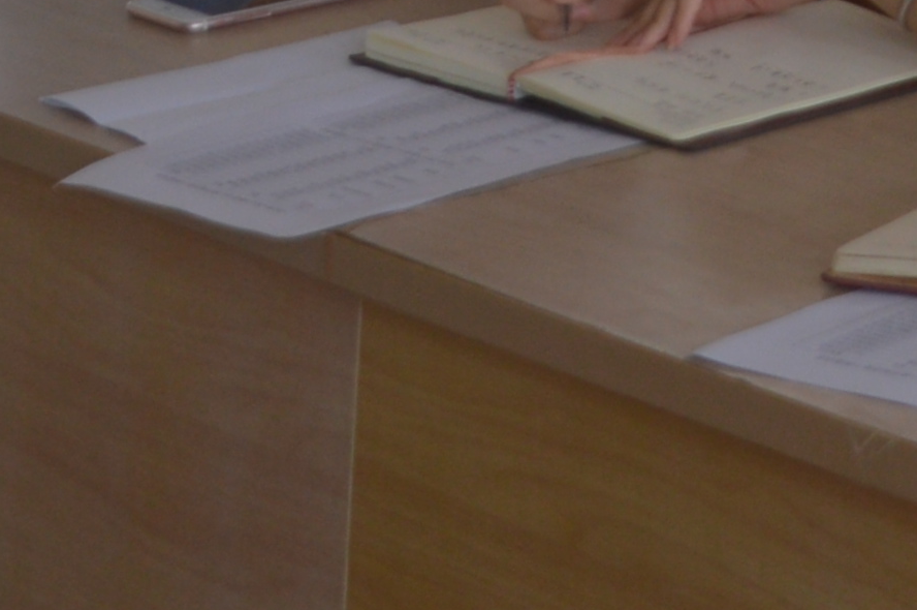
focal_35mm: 183
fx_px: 4656
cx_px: 1896
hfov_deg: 10.3
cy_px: -1207
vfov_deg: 6.8
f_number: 4
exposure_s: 1/60
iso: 100
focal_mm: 18
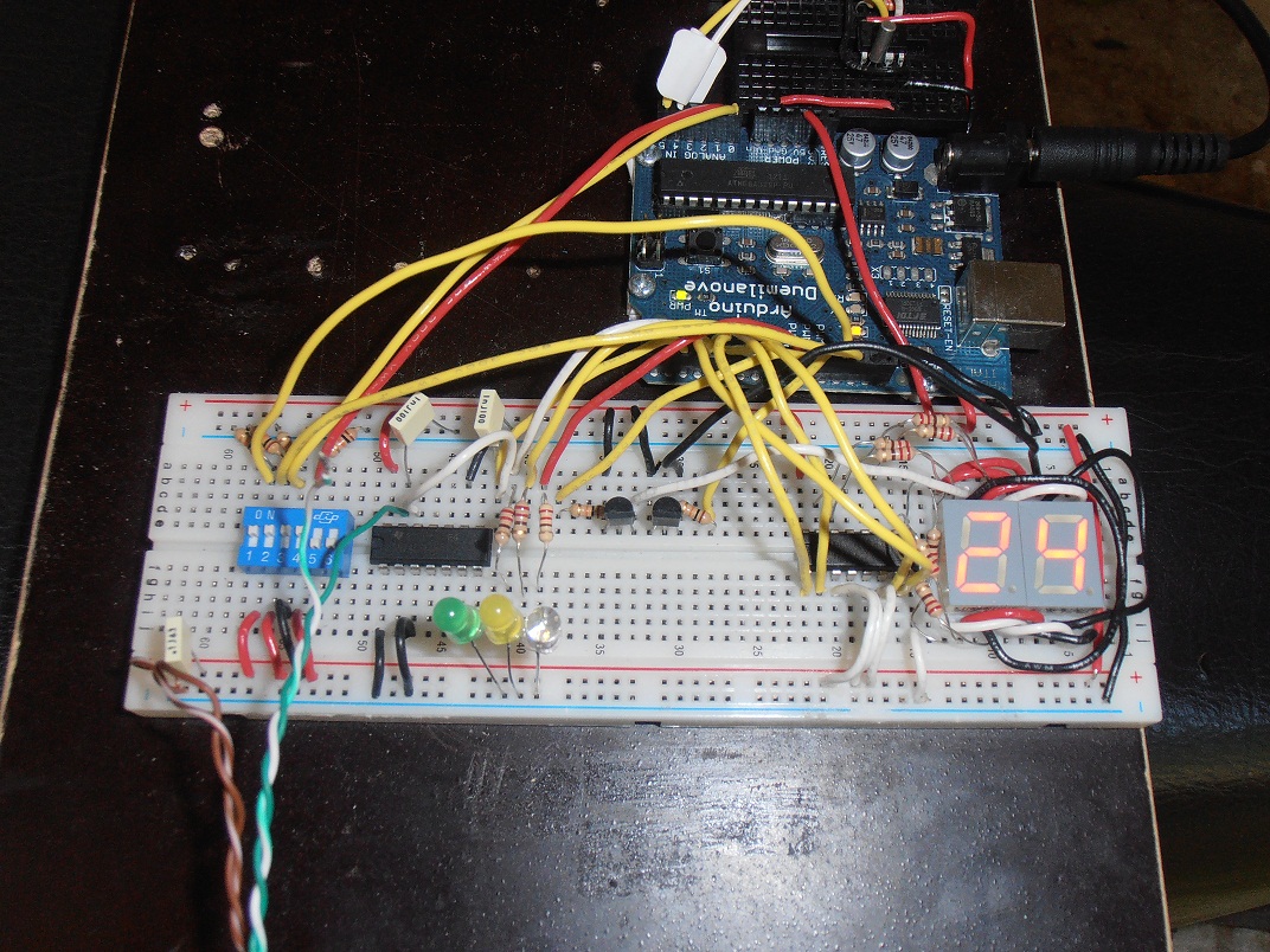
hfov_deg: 50.1
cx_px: 635
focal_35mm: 37
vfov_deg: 38.7
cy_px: 476
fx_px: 1357
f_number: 3.9
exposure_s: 1/40
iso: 125
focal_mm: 6.61
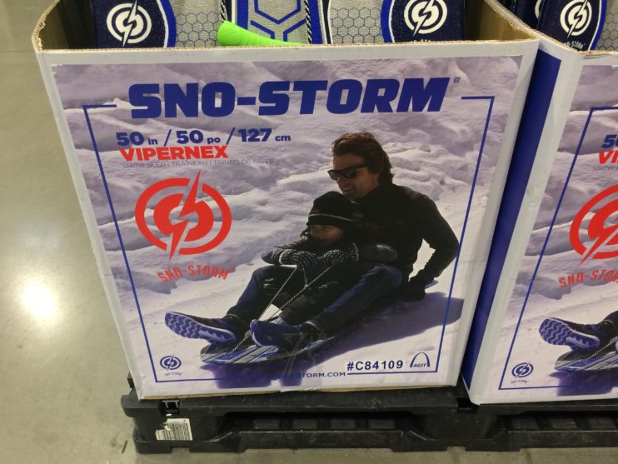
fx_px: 536
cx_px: 304
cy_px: 232
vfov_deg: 46.8
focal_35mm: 30
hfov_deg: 59.9
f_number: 2.2
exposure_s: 1/30
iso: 125
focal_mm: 4.15
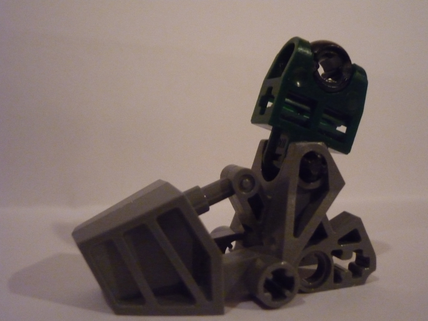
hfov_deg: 51.4
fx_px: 445
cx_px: 214
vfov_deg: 39.7
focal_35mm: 36
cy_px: 160
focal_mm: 5.9
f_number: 2.9
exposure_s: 1/30
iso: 800
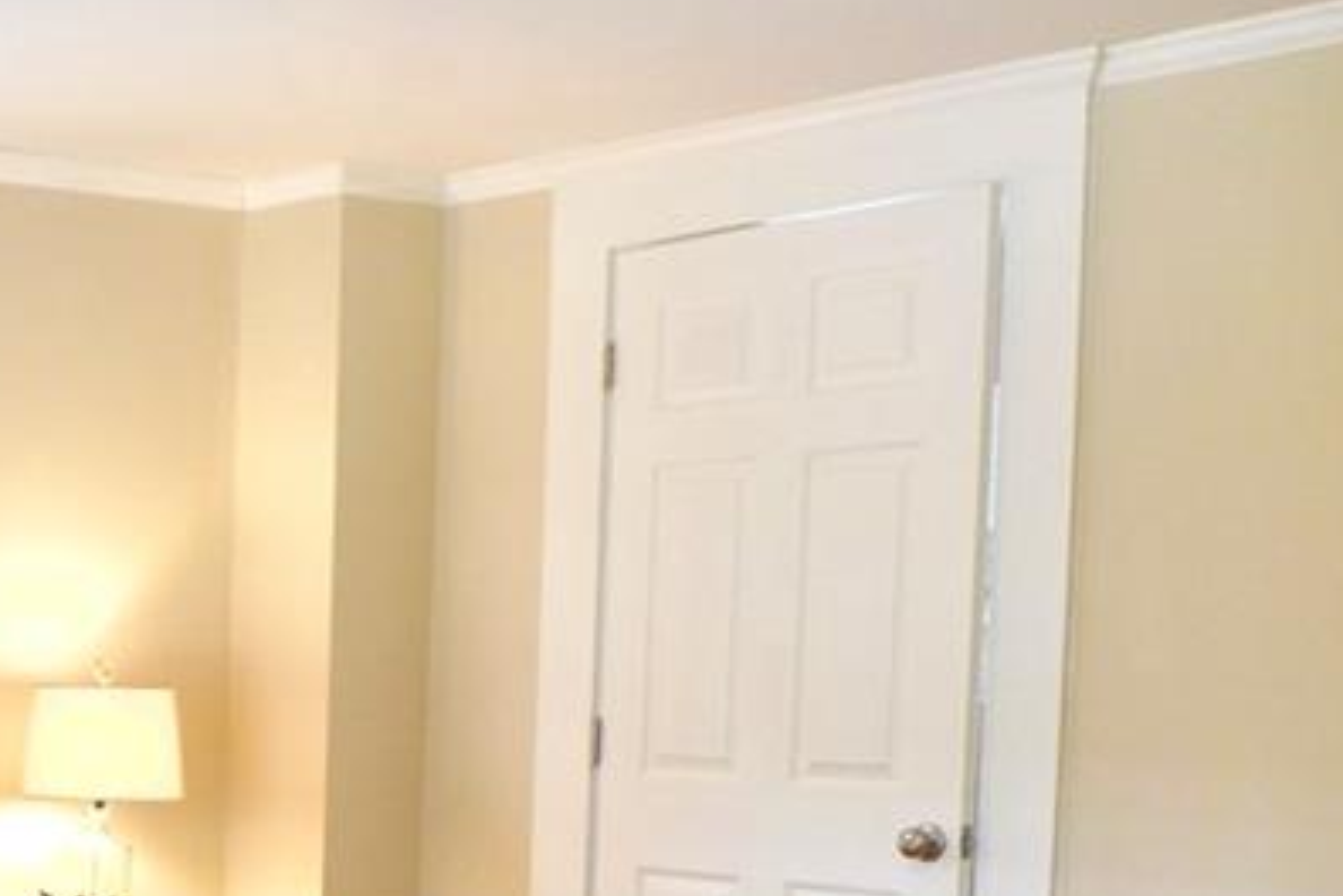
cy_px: 904
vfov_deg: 21.1
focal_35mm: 62
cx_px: -302
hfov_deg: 28.0
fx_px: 2313
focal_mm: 4.7
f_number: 1.4
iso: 80
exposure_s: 1/60
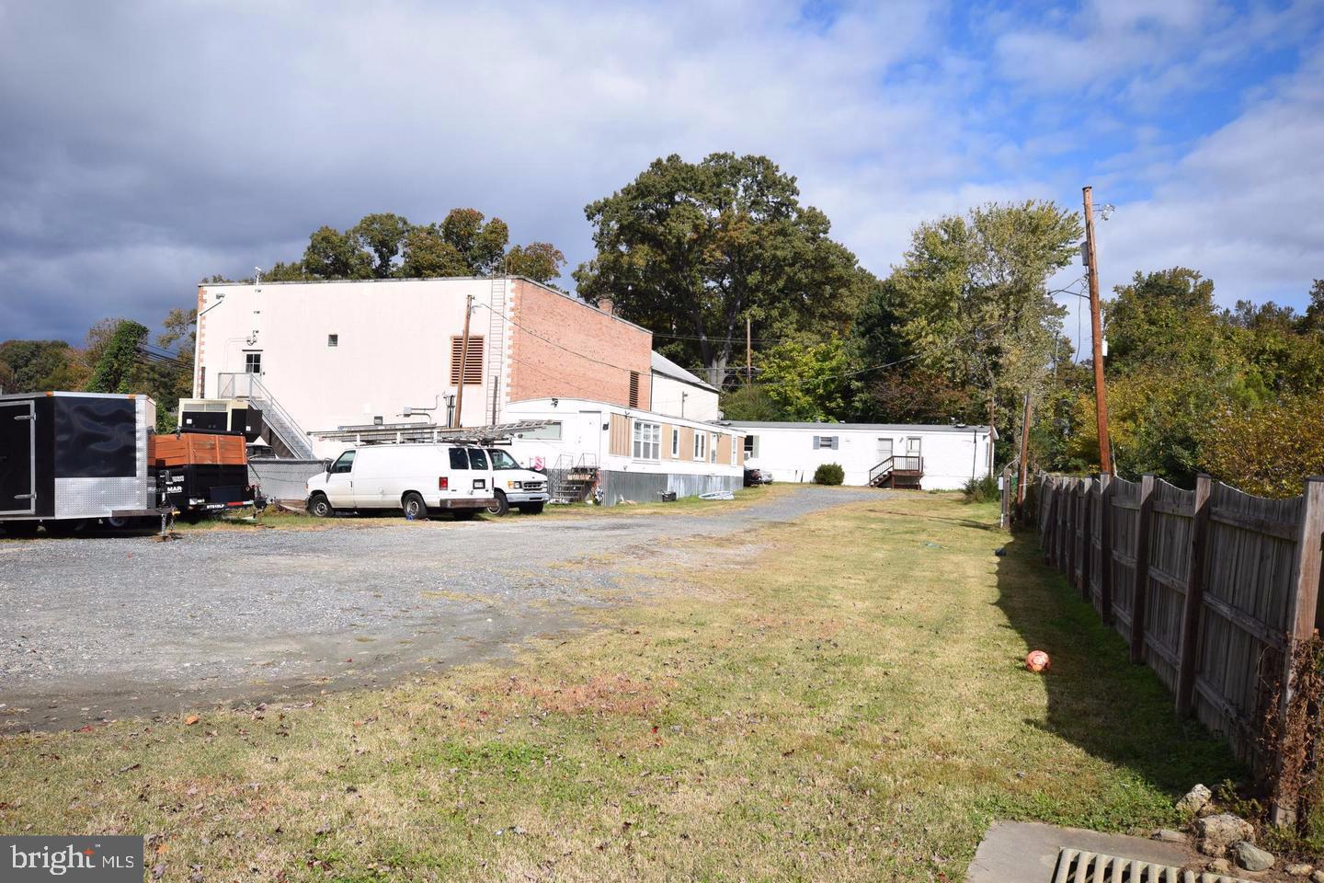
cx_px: 662
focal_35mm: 30
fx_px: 1103
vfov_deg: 43.6
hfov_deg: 61.9
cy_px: 442
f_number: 10
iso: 200
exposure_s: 1/400
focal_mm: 20
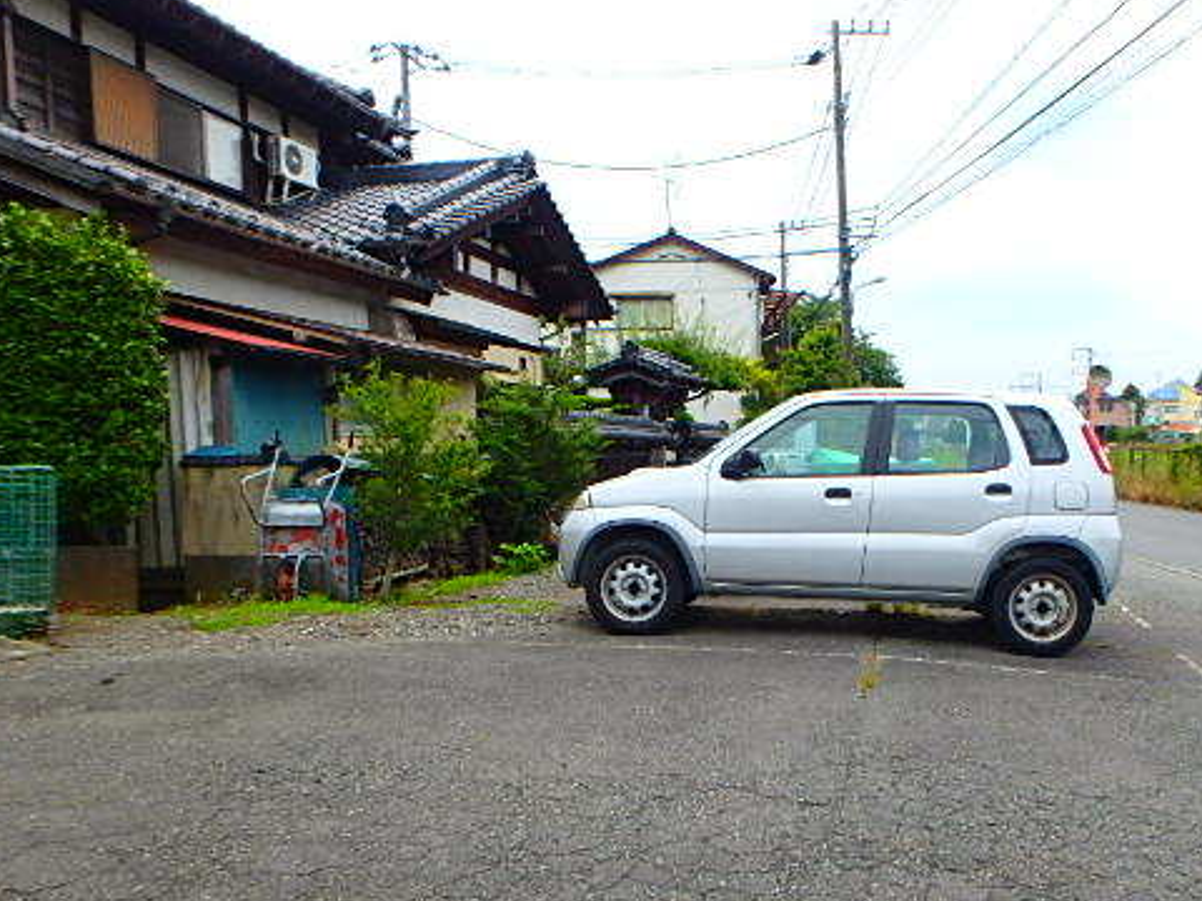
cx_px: 771
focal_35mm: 28
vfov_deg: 49.4
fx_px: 972
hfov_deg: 62.3
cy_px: 541
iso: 125
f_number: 3.5
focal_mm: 3.7
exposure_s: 1/500
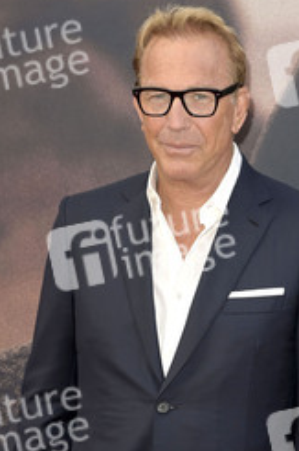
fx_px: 2139
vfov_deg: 12.0
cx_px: 194
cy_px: 339
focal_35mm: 171
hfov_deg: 8.0
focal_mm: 105
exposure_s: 1/250
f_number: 6.3
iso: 400
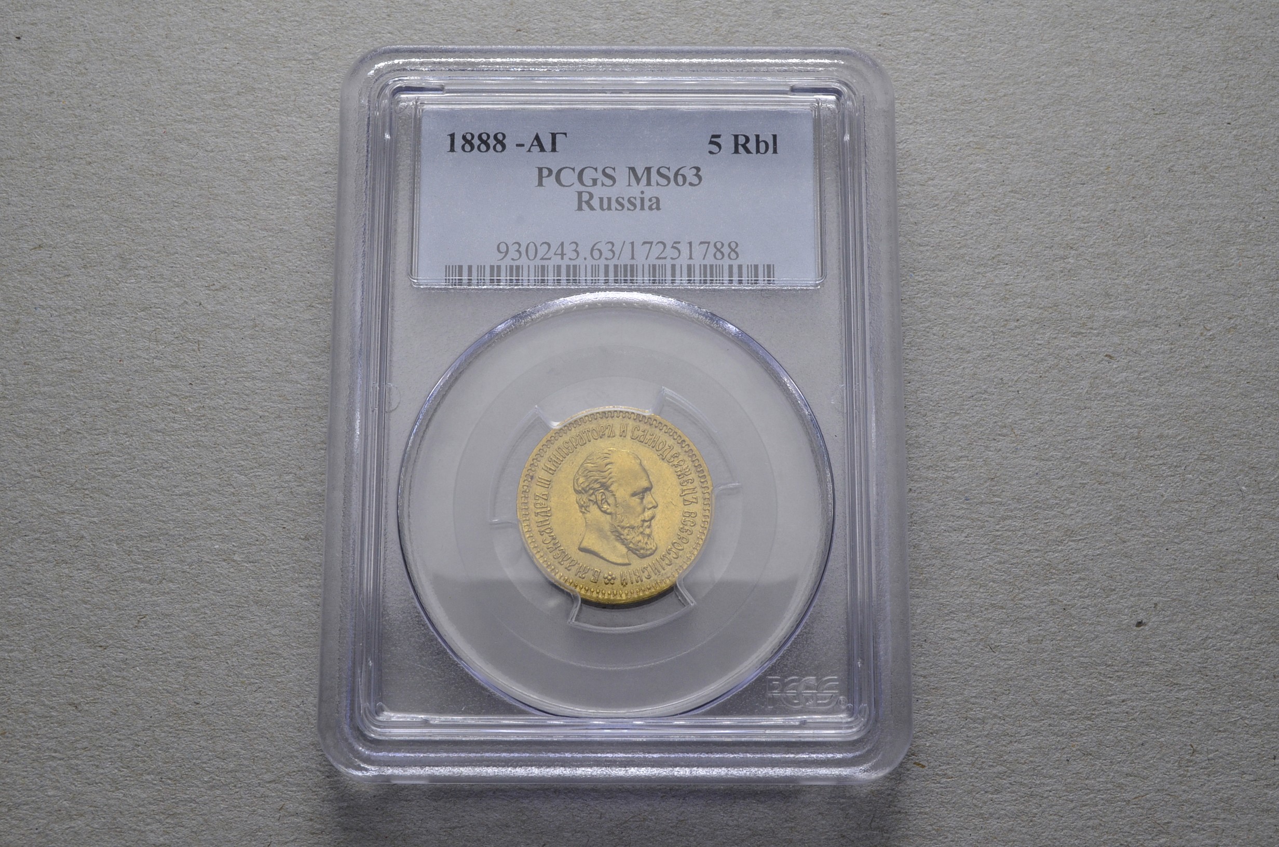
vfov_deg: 28.0
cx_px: 640
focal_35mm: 48
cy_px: 424
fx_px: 1702
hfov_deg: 41.2
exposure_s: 1/250
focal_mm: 32
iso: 400
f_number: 14
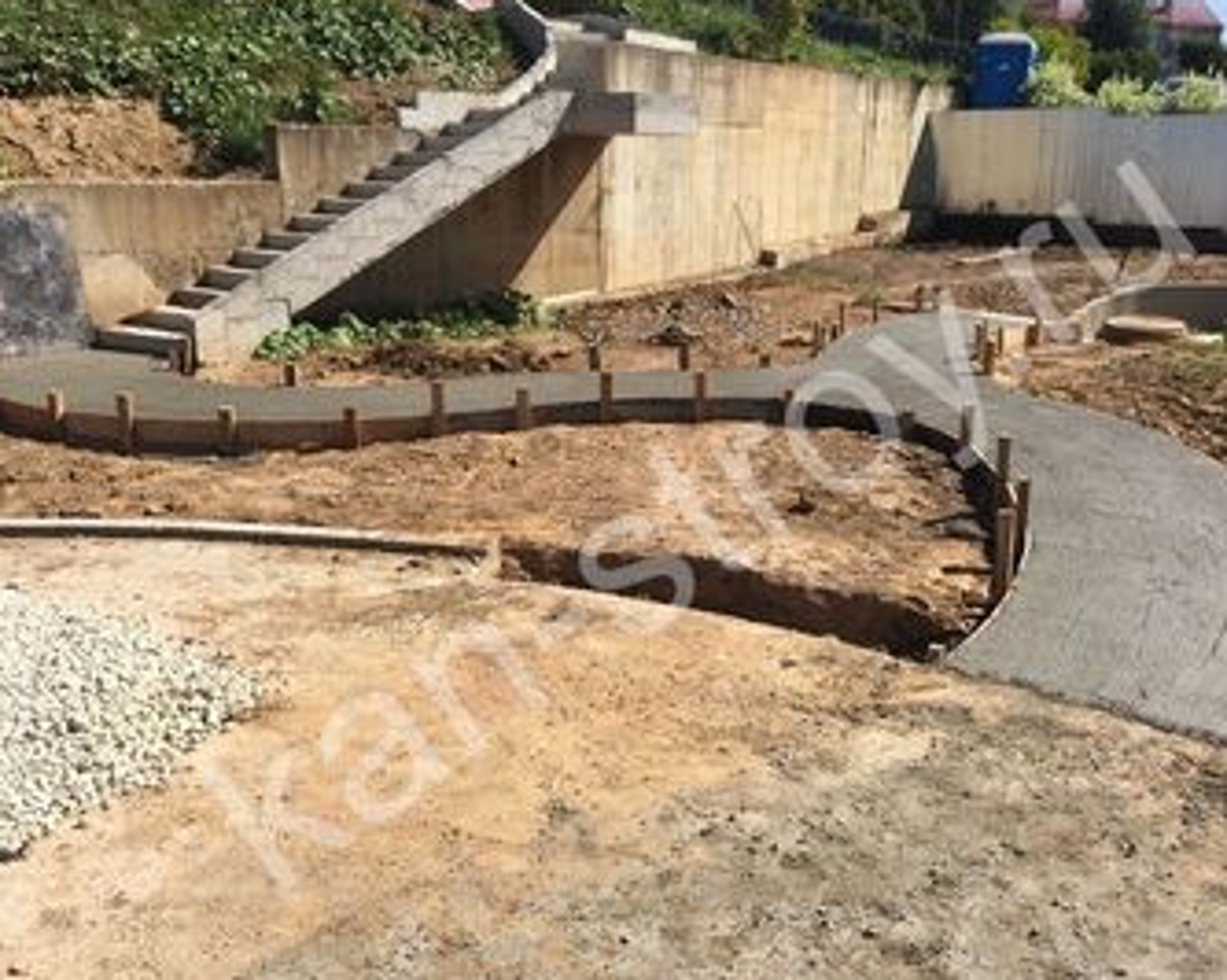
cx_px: 704
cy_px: 512
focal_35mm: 34
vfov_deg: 43.3
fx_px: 1234
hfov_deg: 52.7
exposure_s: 1/1883
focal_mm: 4.15
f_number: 2.2
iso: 32
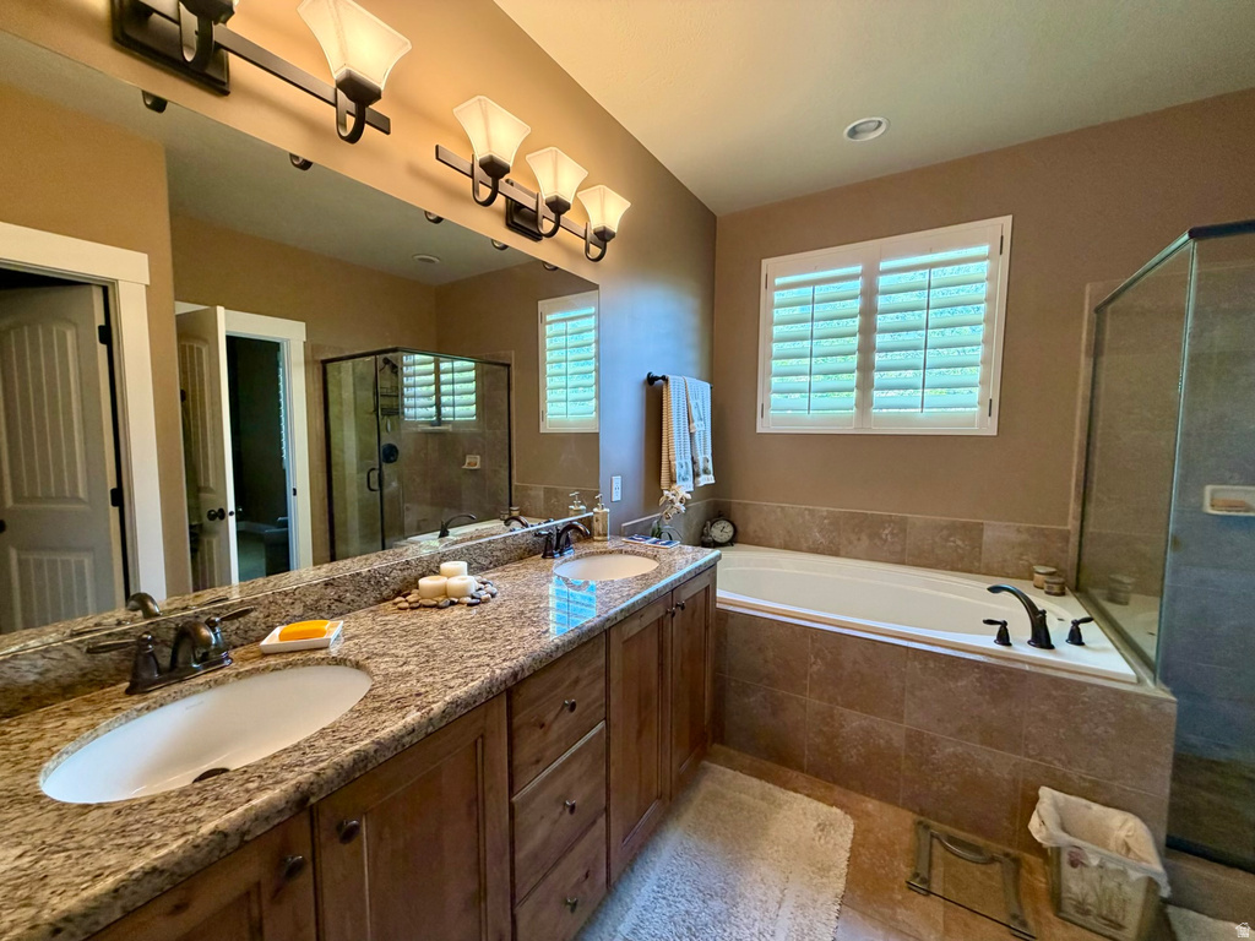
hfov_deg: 102.1
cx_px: 628
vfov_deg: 85.7
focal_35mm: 14
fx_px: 508
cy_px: 470
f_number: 2.2
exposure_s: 1/60
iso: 160
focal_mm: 2.22
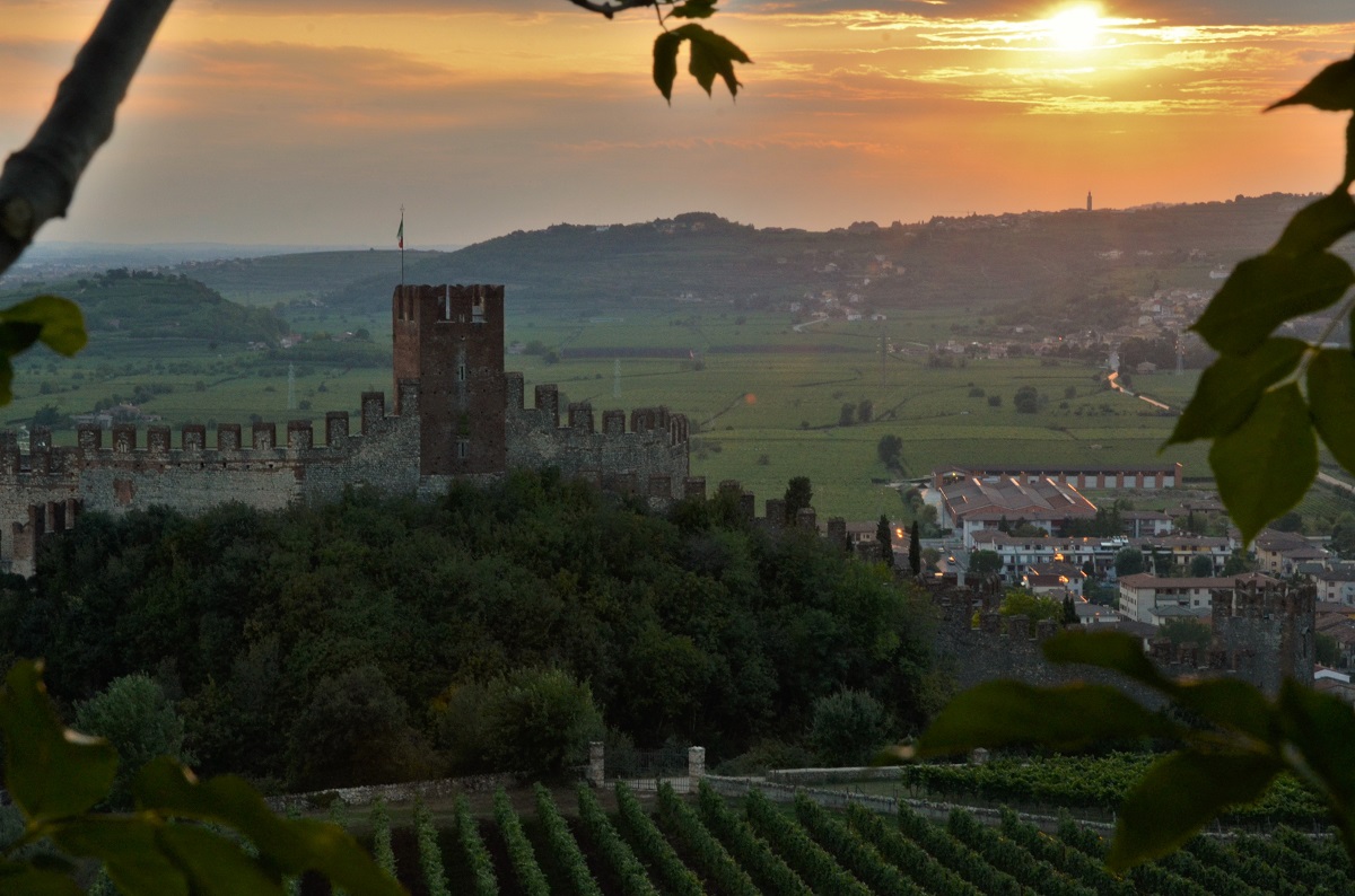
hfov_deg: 32.0
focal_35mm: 63
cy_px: 448
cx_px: 678
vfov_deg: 21.5
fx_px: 2366
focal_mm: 42
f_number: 18
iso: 640
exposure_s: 1/80
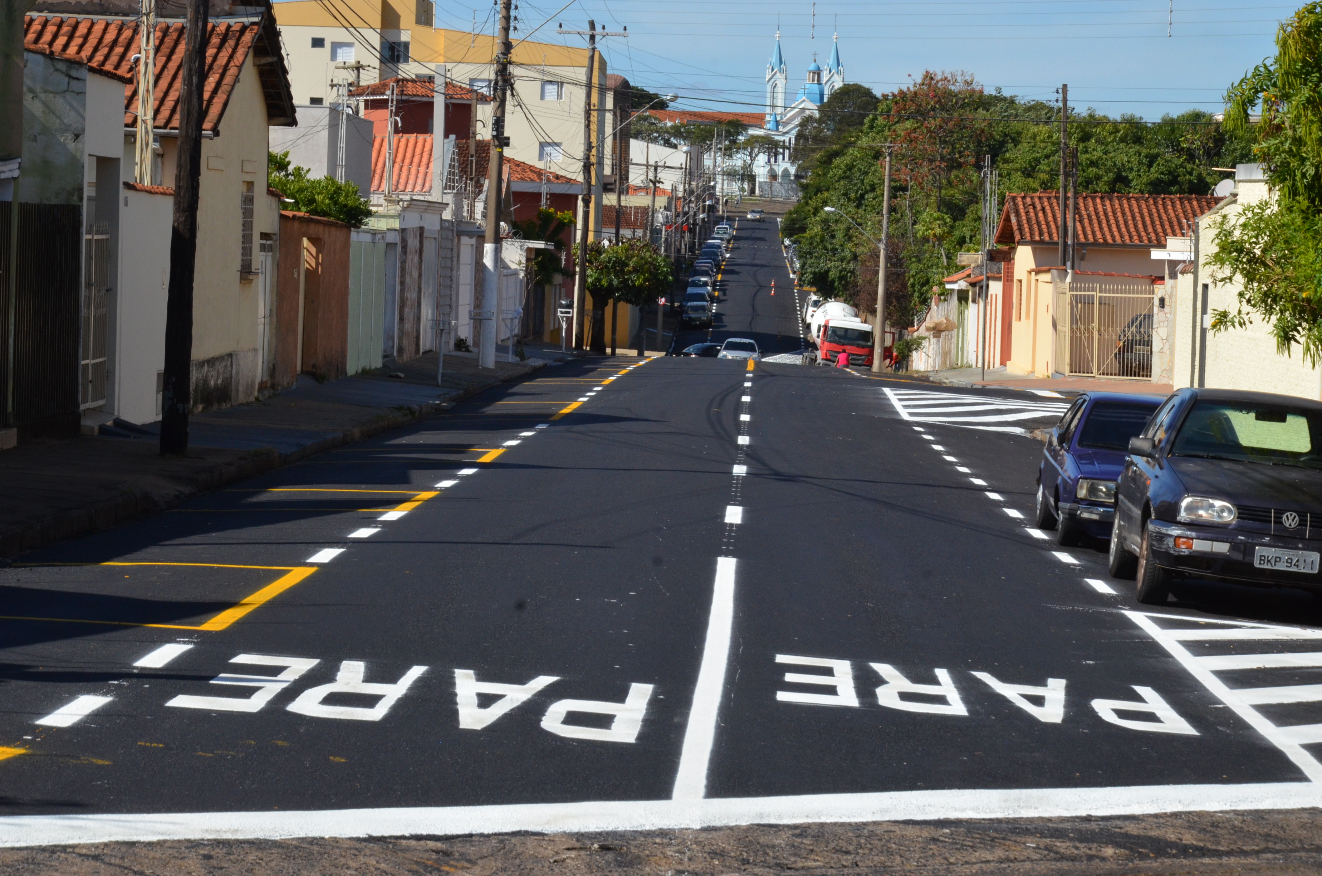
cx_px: 661
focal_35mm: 112
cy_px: 438
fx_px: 4123
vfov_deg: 12.1
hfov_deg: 18.2
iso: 800
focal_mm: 75
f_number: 13
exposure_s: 1/640
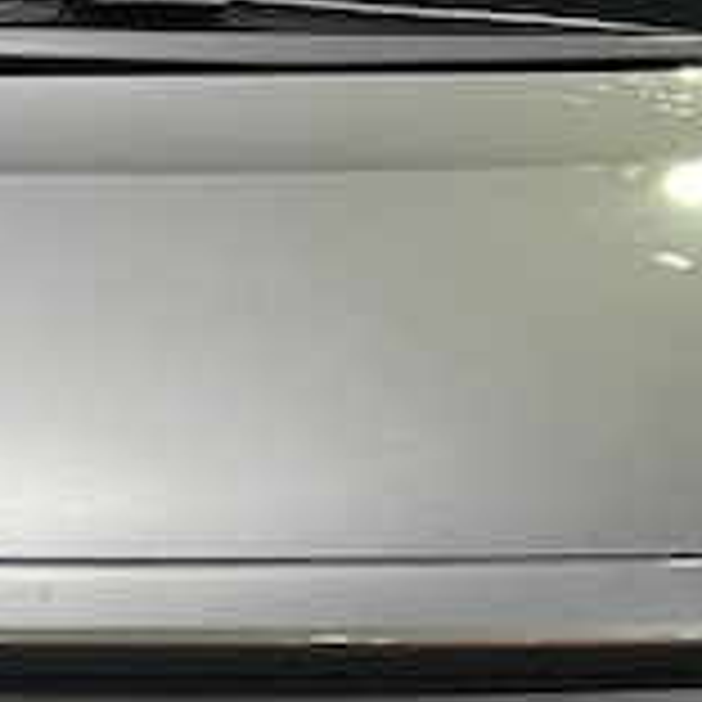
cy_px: 598
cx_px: 40
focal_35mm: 147
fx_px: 3373
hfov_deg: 11.8
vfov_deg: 11.8
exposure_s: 1/50
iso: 125
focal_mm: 5.7
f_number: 1.5
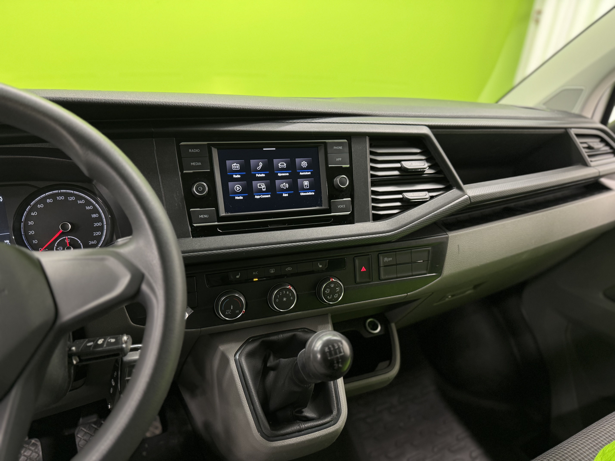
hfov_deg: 71.6
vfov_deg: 56.8
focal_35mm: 24
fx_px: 426
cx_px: 308
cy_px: 230
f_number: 1.78
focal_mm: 6.76
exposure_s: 1/50
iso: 160
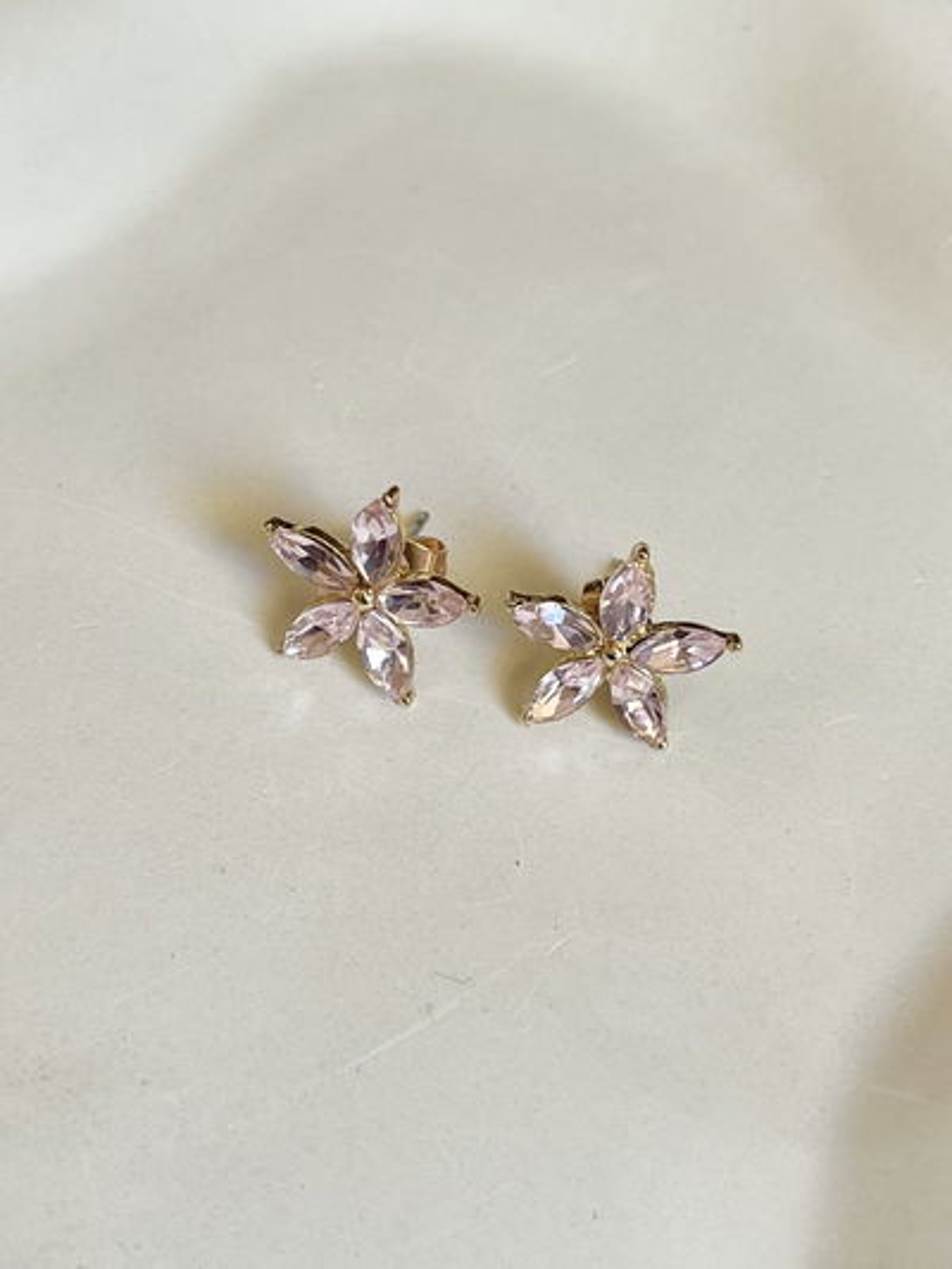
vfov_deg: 67.3
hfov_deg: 53.1
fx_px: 953
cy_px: 634
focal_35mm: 26
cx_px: 476
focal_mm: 5.1
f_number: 1.6
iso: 50
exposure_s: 1/122
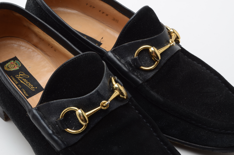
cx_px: 117
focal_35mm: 82
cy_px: 78
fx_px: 535
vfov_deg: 16.5
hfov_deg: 24.7
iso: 100
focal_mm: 55
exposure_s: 1/100
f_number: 18
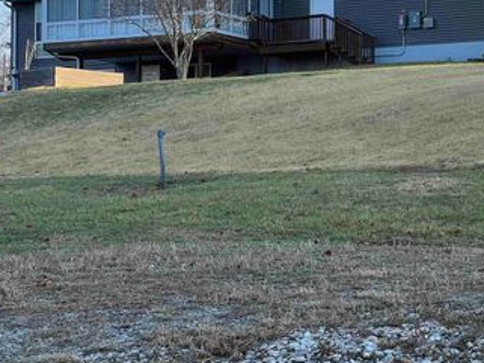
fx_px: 1678
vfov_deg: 12.4
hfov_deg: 16.4
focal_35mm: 120
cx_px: 309
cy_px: 148
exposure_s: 1/265
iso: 32
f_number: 2.8
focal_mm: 9
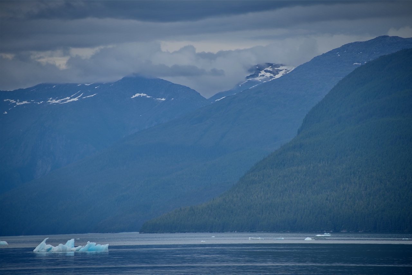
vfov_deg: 5.7
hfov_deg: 8.6
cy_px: 138
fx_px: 2747
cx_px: 206
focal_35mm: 240
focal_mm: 240
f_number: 5.3
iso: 110
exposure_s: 1/500
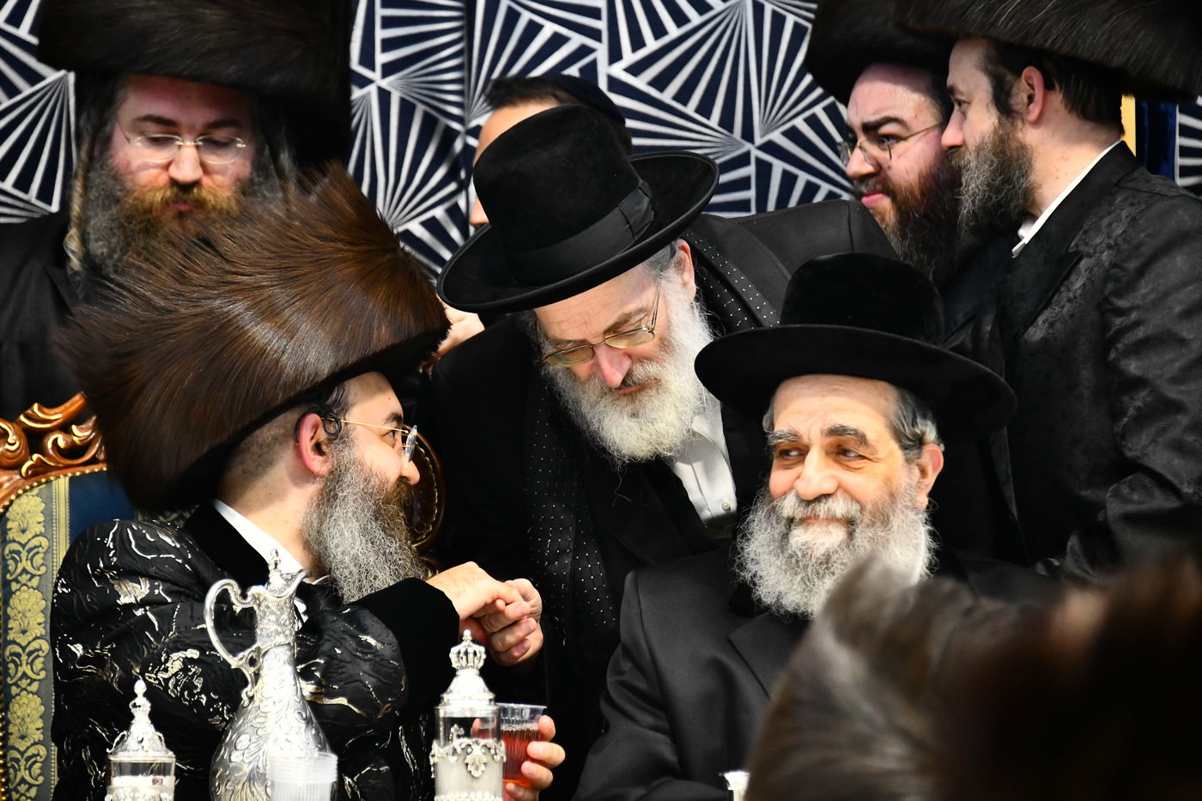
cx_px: 601
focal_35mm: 200
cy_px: 400
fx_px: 6677
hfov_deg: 10.3
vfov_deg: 6.9
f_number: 5.6
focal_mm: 200
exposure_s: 1/160
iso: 2500
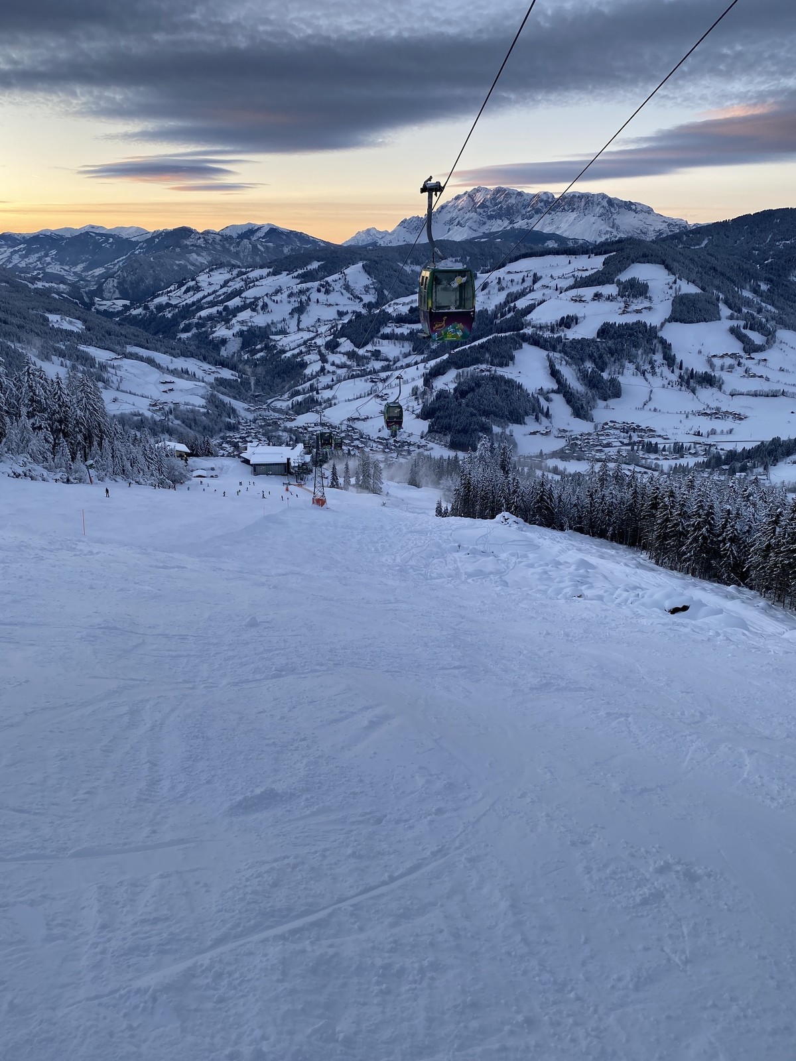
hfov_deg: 53.1
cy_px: 530
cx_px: 398
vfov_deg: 67.3
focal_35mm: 26
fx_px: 797
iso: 32
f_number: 1.8
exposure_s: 1/206
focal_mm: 4.25
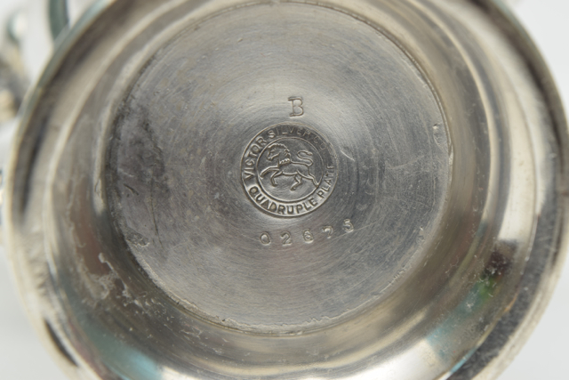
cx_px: 284
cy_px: 190
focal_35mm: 82
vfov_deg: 16.6
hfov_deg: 24.6
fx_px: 1304
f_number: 9
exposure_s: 1/125
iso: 100
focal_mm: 55
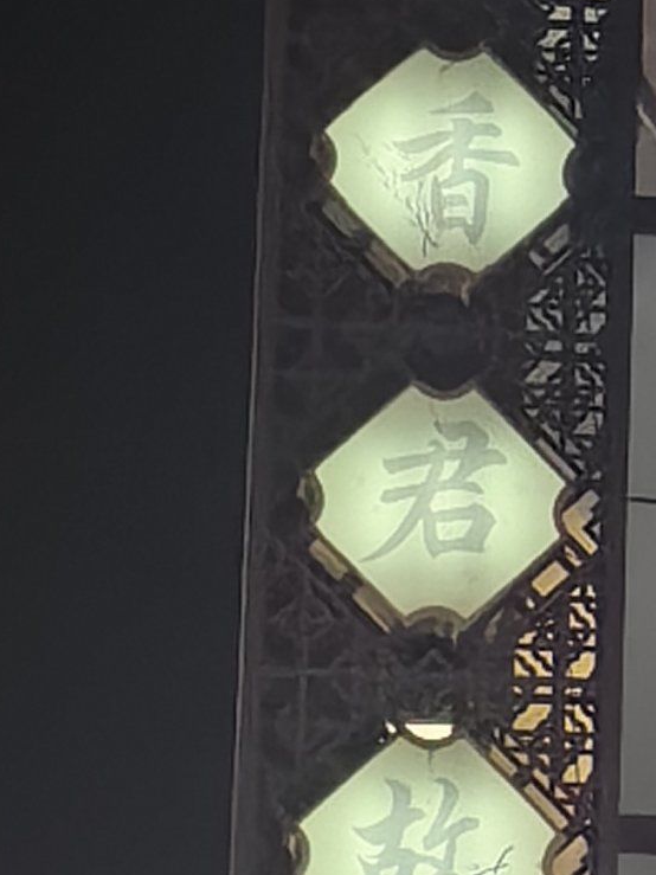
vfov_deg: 7.0
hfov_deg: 5.2
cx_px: 1035
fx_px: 7102
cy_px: 358
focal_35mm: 281
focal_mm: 6.35
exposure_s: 1/100
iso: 100
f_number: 2
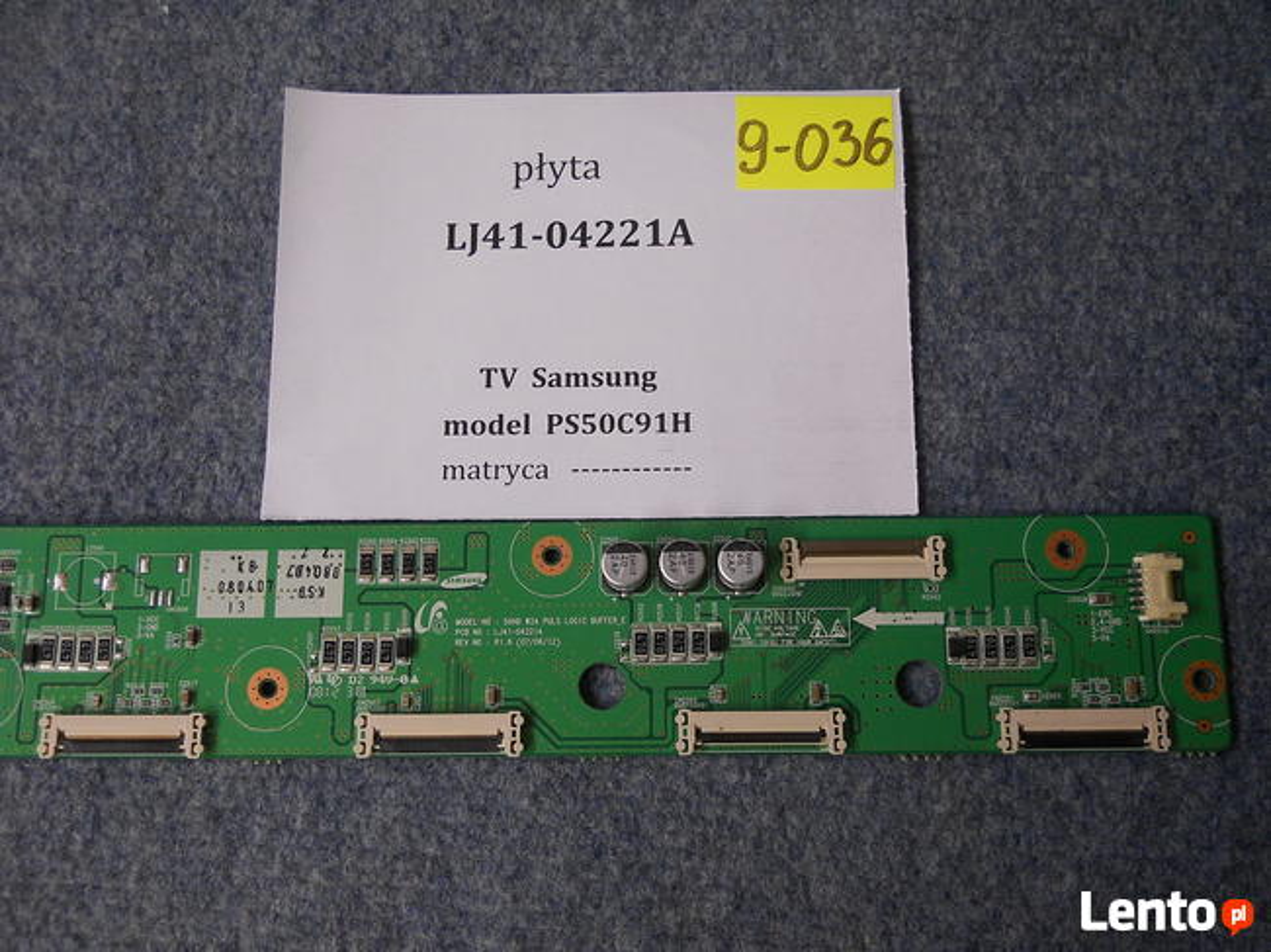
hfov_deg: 45.8
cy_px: 476
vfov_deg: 35.1
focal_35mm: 41
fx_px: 1505
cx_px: 636
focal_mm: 6.72
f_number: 3.1
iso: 160
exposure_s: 1/30
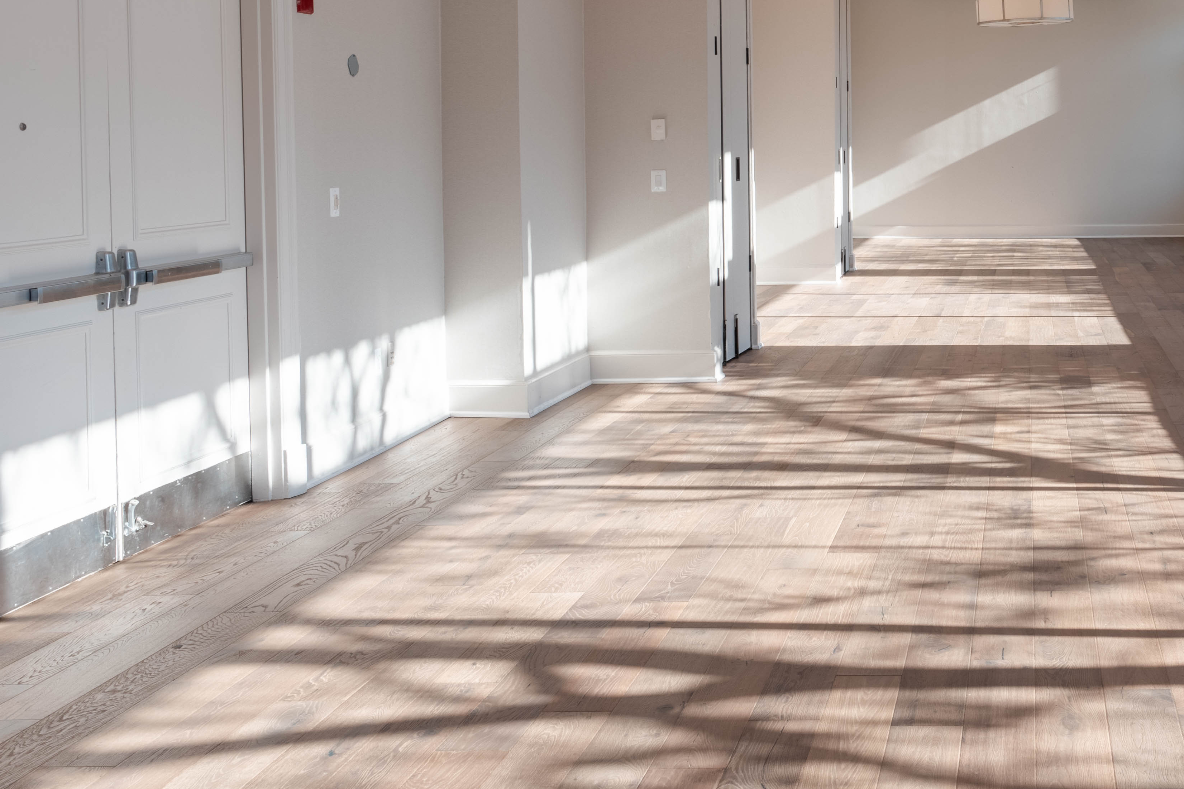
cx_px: 1040
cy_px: 179
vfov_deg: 28.7
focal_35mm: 46
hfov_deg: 39.9
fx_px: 1513
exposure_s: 1/160
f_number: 8
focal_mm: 16
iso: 50
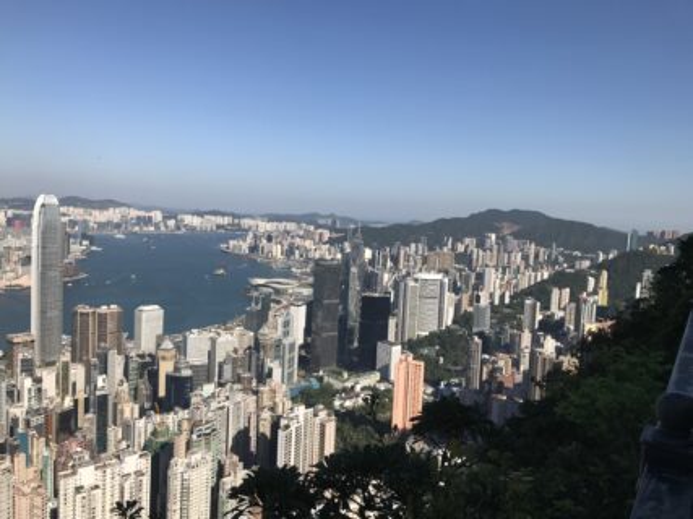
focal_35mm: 28
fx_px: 560
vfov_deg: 49.7
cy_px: 260
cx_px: 346
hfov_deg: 63.5
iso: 20
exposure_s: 1/3096
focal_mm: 3.99
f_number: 1.8
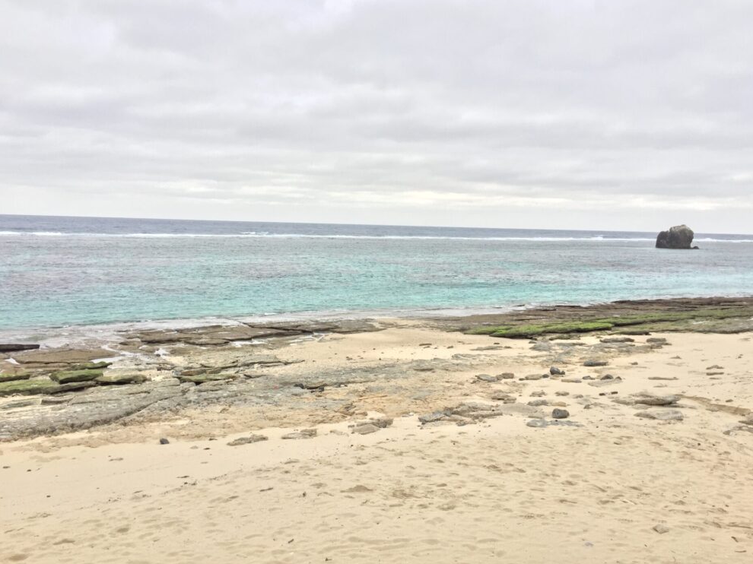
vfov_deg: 46.8
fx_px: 652
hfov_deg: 60.0
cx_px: 376
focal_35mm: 30
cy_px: 274
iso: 40
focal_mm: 4.15
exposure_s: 1/120
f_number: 2.2
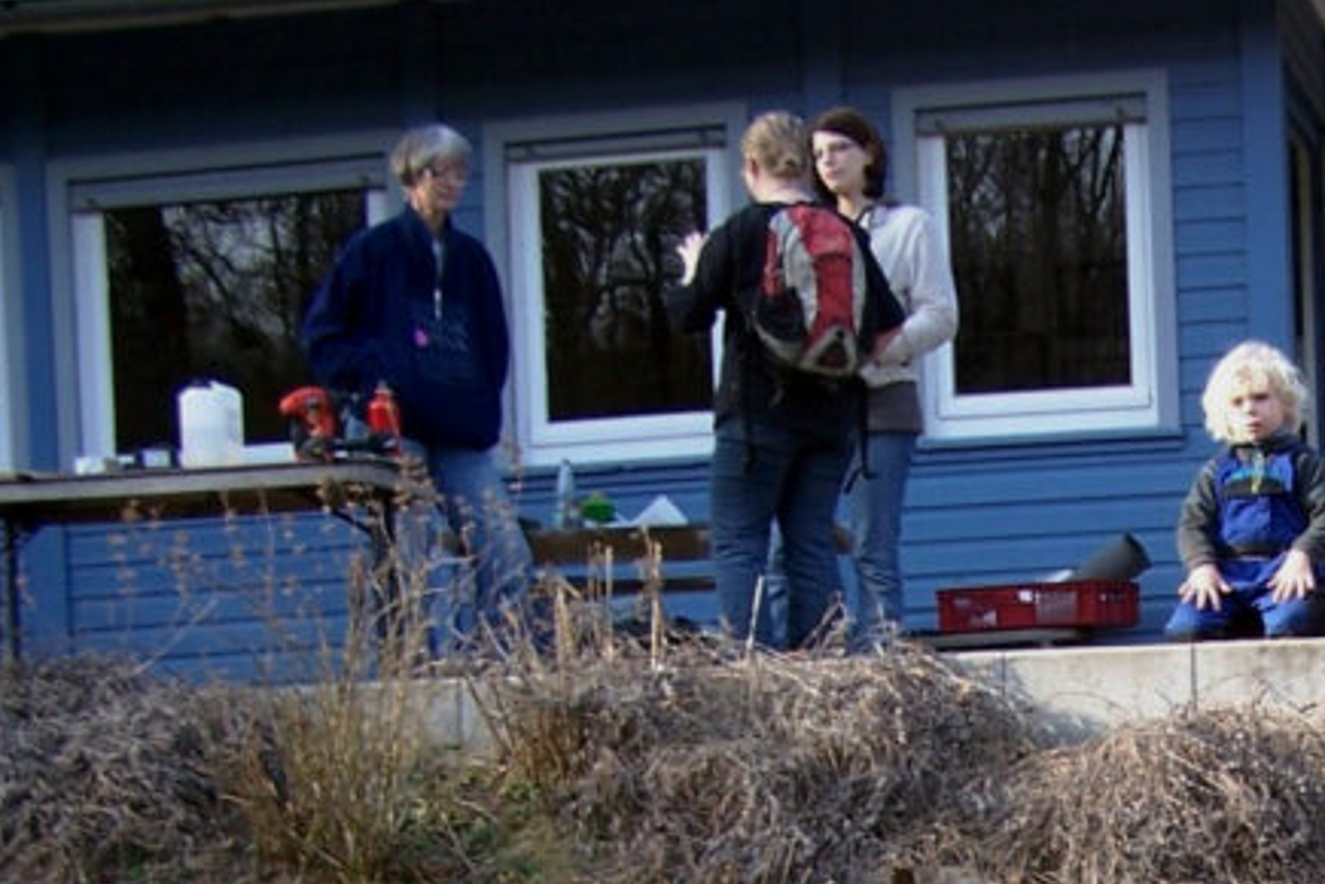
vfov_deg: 14.2
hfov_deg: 21.1
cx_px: 1349
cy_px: 1116
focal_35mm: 93
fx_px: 3423
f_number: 2.8
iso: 80
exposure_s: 1/180
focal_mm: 6.3
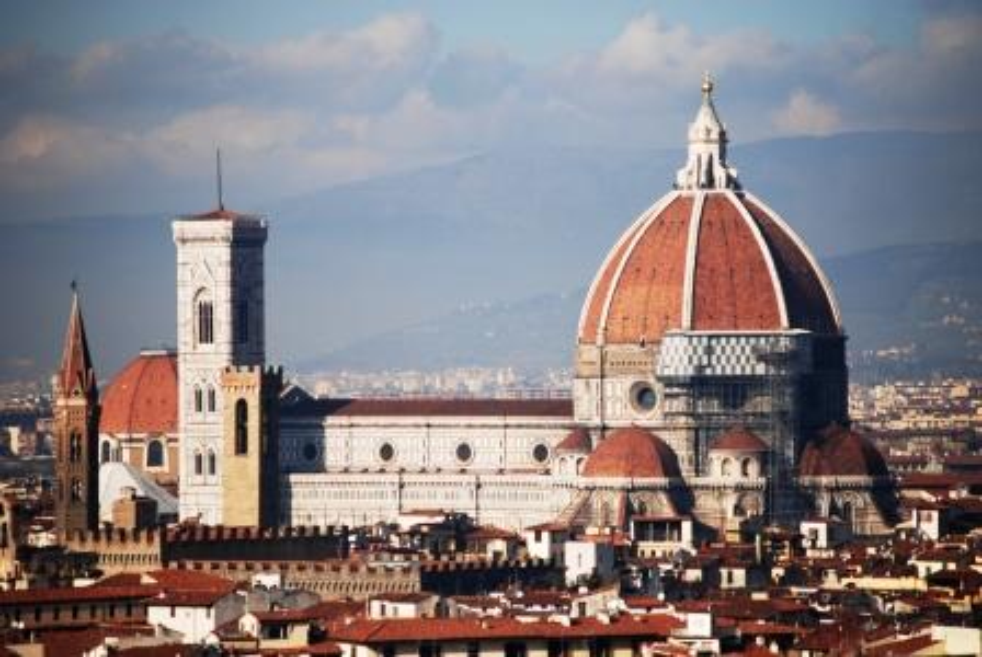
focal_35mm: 218
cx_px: 491
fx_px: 5941
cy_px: 328
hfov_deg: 9.4
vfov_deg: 6.3
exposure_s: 1/1250
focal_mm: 145
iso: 200
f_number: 5.3
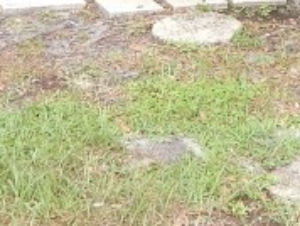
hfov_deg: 14.9
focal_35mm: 132
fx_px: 1146
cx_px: 226
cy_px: -253
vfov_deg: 10.2
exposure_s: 1/160
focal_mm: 4
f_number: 3
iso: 125
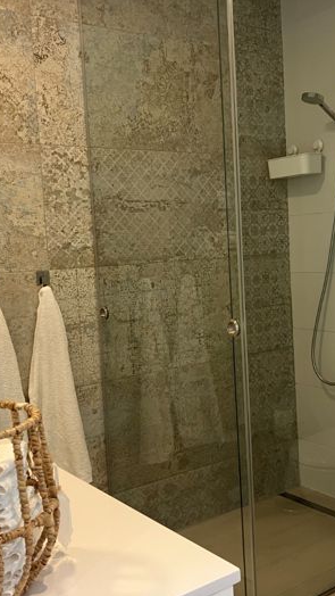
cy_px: 298
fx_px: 647
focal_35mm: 41
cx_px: 205
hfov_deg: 28.9
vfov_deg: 49.4
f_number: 1.8
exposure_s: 1/50
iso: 50
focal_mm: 3.99
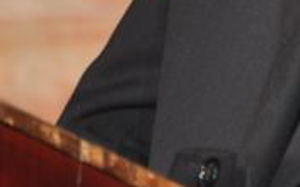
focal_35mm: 932
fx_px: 7620
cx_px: 327
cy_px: -371
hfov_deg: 2.3
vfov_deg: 1.4
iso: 400
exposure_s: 1/60
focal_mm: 105
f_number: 5.6
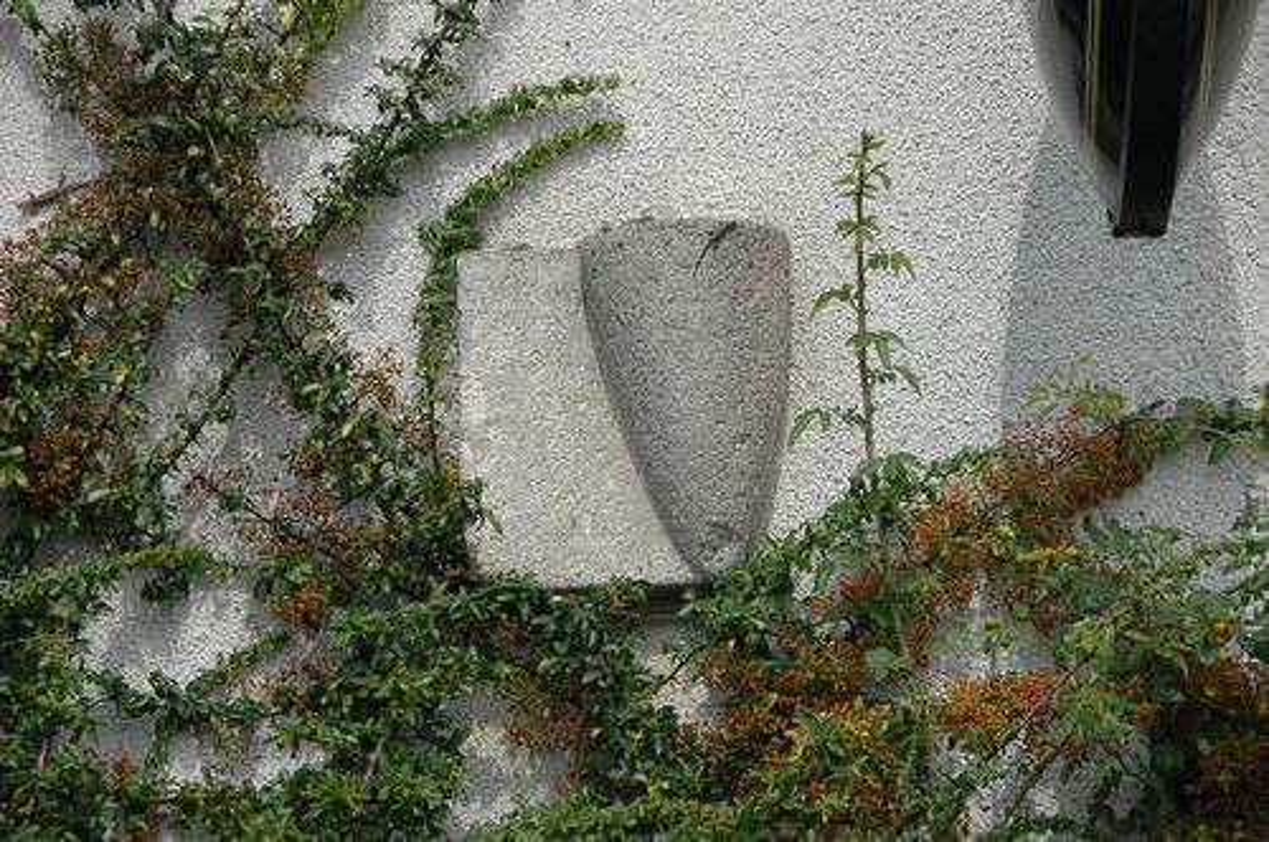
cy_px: 421
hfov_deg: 14.4
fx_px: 5017
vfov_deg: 9.6
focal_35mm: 142
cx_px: 634
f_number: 6.3
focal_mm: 95
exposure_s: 1/500
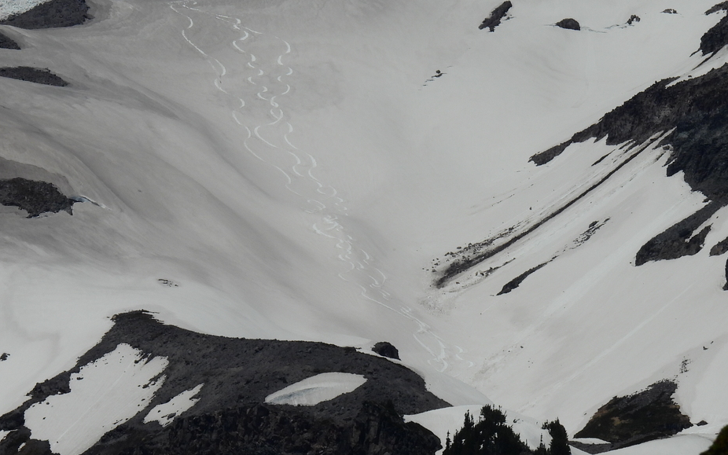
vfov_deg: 2.2
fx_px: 11628
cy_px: 163
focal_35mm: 586
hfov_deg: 3.6
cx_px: 292
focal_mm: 71.4
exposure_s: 1/1600
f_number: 7.1
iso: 100
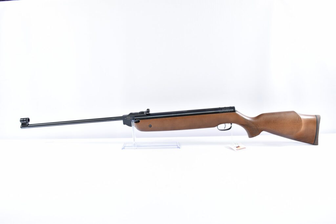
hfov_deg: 61.9
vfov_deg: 43.6
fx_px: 280
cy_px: 112
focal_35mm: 30
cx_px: 168
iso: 640
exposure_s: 1/20
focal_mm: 20
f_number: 5
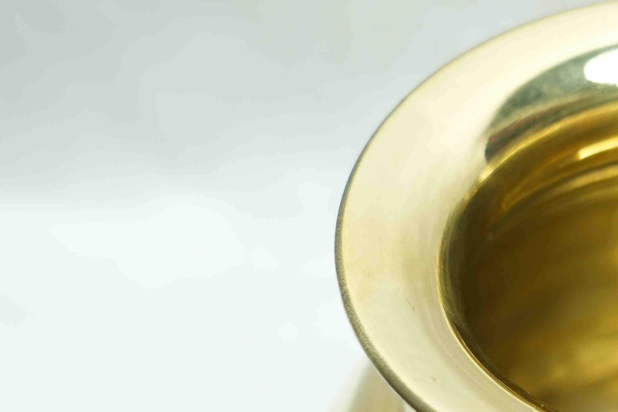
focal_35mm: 148
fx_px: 2541
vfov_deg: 9.2
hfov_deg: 13.5
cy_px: 422
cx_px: 715
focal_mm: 54
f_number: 5.6
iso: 400
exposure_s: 1/80
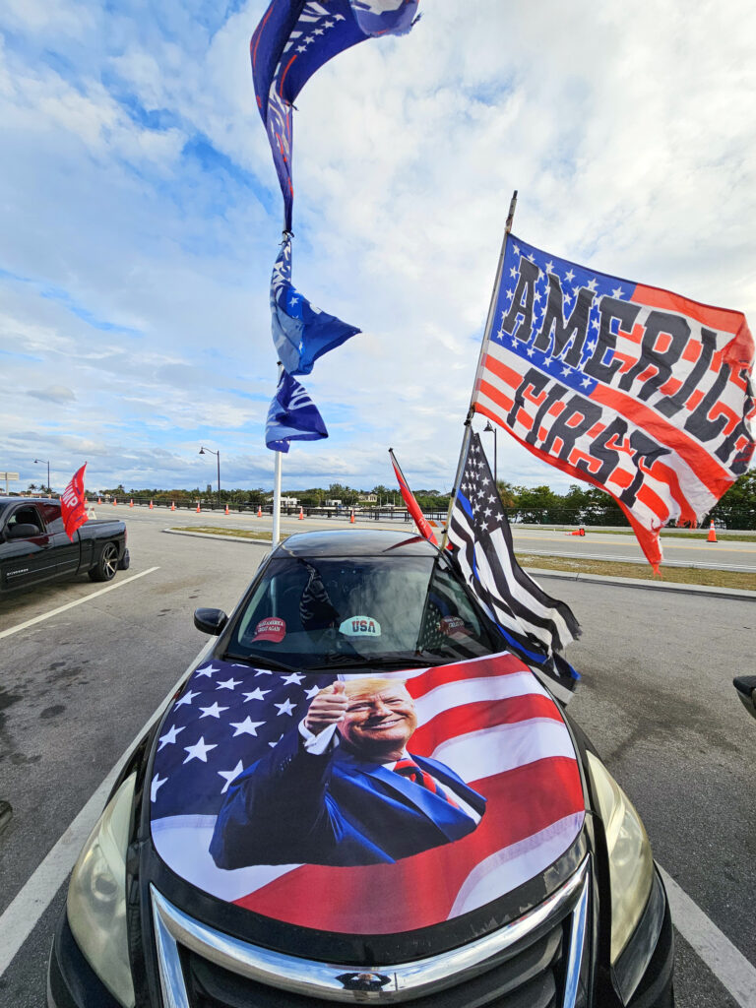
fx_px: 379
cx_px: 378
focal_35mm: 13
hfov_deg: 89.9
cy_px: 504
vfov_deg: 106.2
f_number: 2.2
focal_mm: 2.2
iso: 50
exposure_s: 1/1804
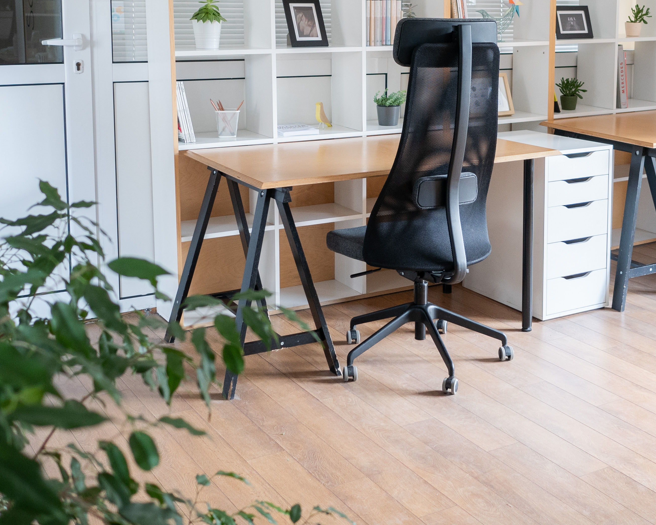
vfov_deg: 29.3
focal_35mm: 51
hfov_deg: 36.3
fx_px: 990
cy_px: 137
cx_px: 440
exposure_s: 1/50
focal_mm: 15
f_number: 2
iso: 200
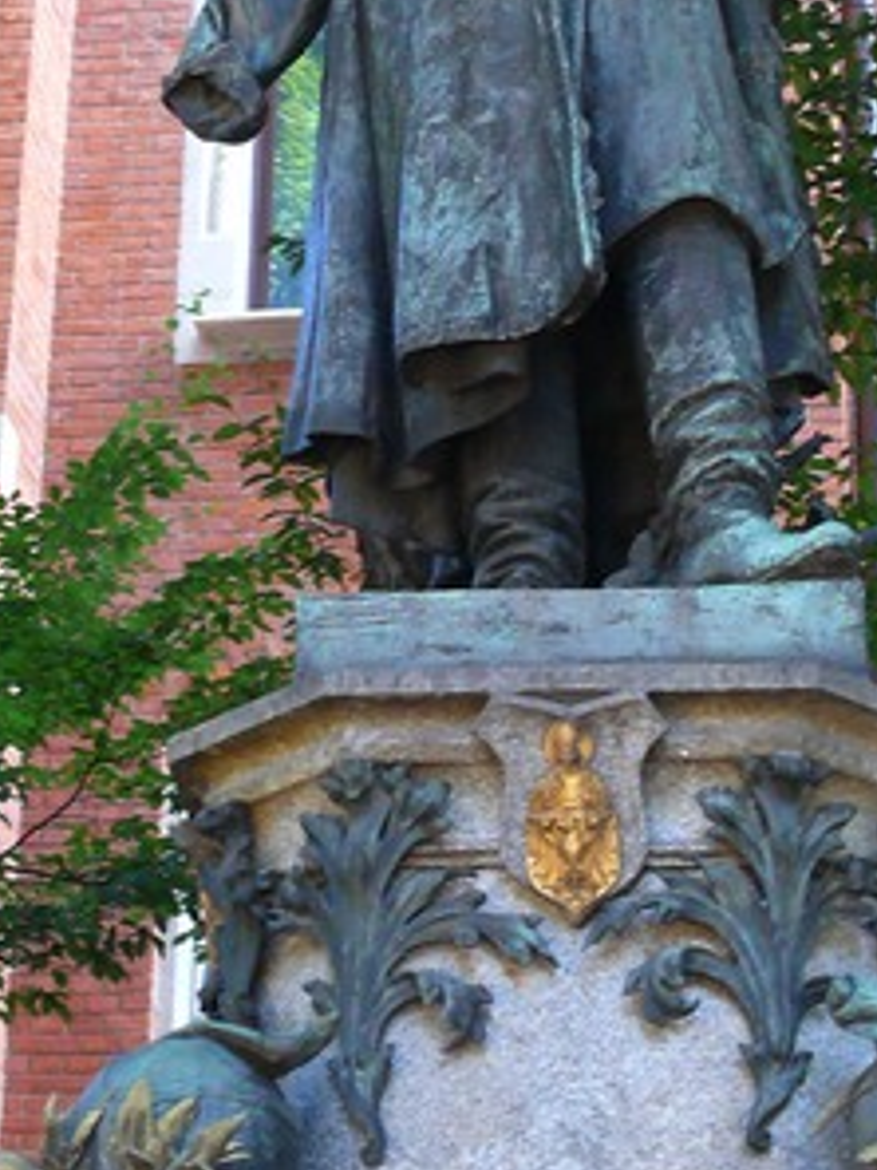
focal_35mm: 114
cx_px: 427
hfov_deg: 13.0
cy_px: 273
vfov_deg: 17.2
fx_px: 3851
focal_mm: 9.5
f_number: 3.2
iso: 200
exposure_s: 1/13
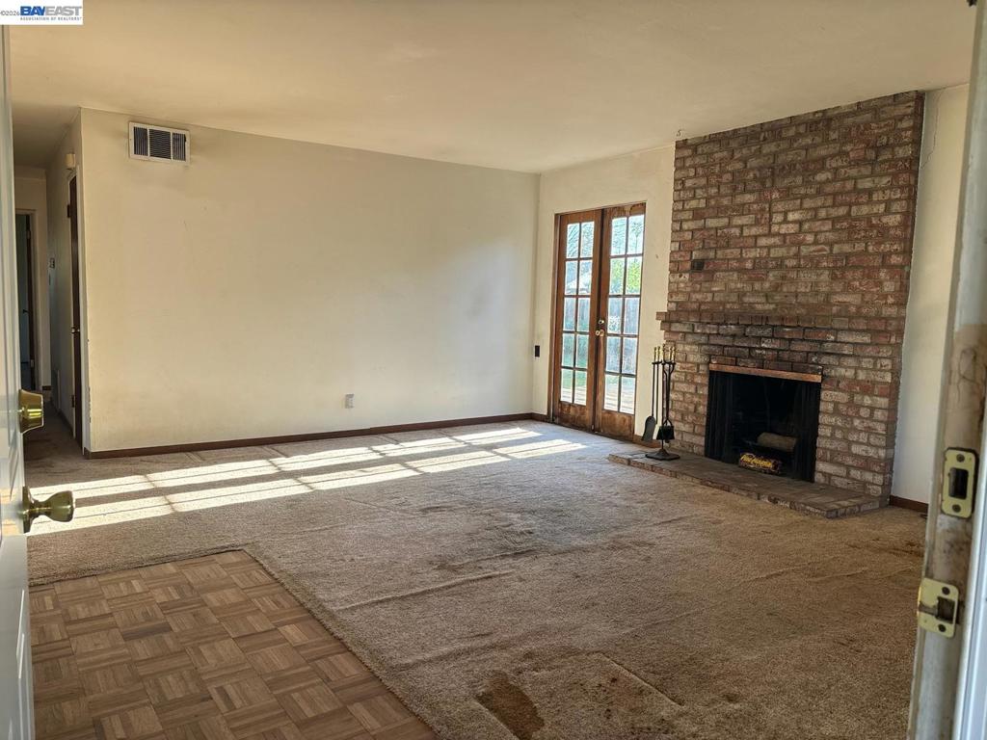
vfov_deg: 53.1
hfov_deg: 67.3
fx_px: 741
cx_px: 494
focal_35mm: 26
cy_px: 370
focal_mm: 5.96
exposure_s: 1/135
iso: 40
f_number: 1.6
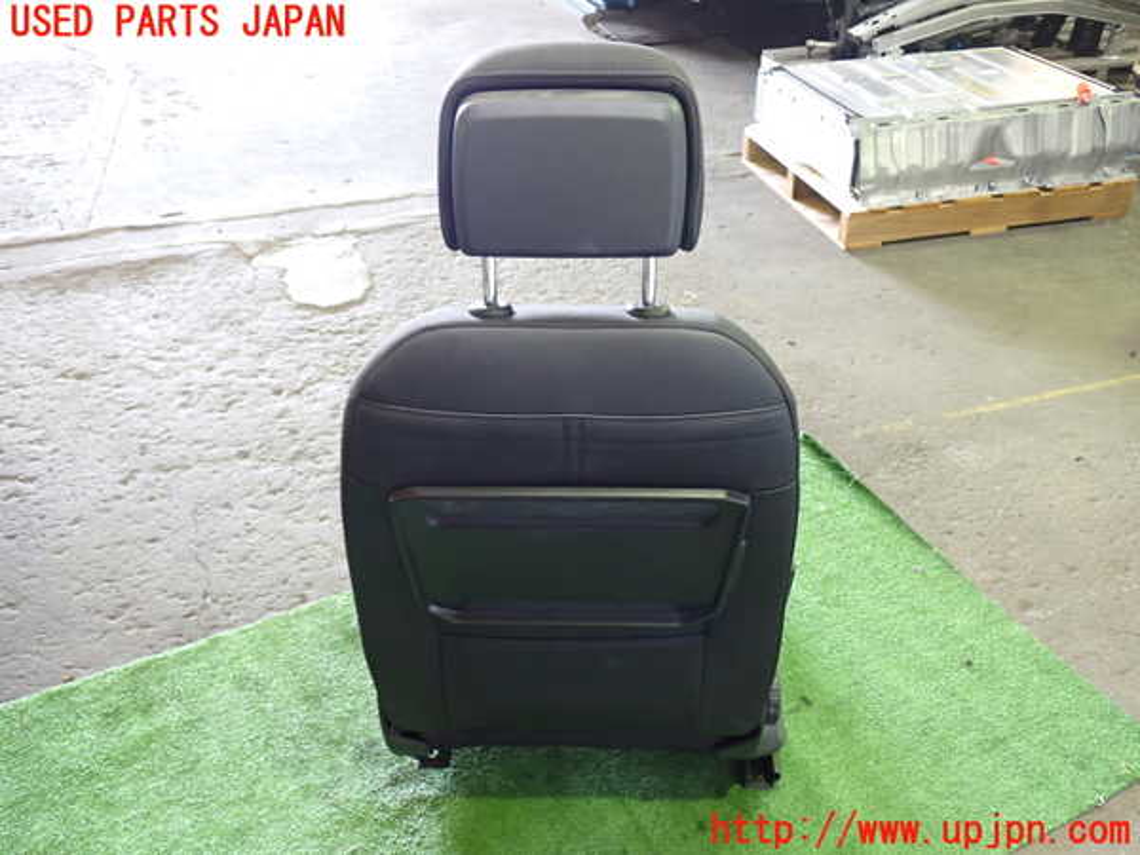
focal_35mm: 30
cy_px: 428
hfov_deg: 60.0
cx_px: 570
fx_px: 988
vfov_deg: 46.8
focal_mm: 5.4
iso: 500
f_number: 2.3
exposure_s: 1/30
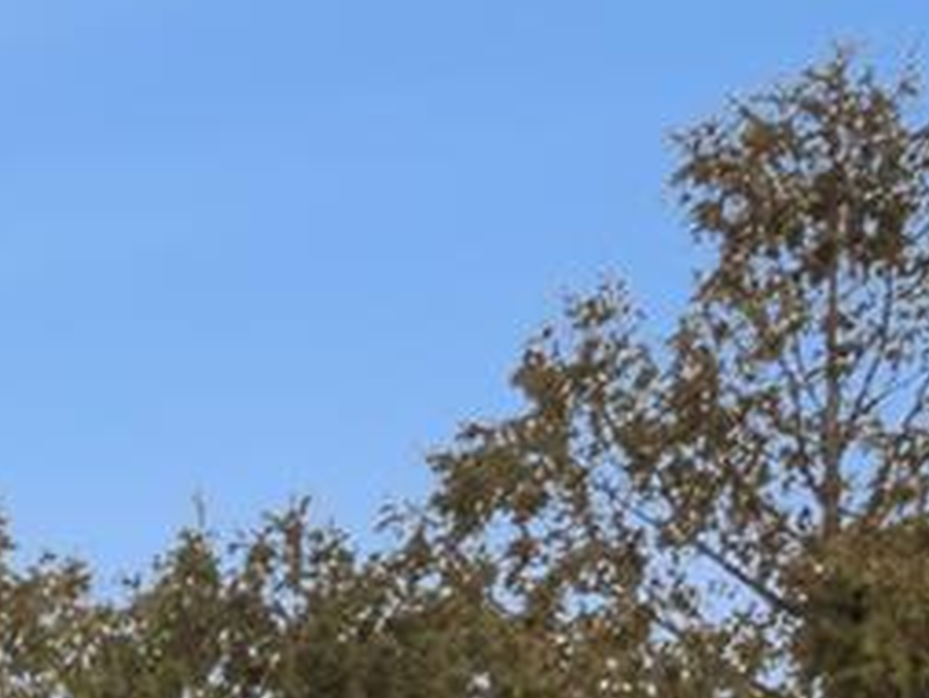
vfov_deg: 7.0
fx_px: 5021
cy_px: 2210
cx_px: -2159
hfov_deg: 8.3
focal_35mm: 187
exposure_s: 1/320
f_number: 11
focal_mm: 24
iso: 400
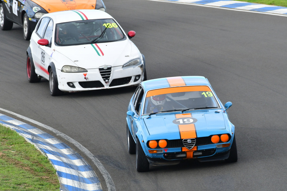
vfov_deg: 2.4
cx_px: 144
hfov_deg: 3.5
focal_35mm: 585
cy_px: 96
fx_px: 4665
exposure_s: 1/640
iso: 640
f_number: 7.1
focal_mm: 390
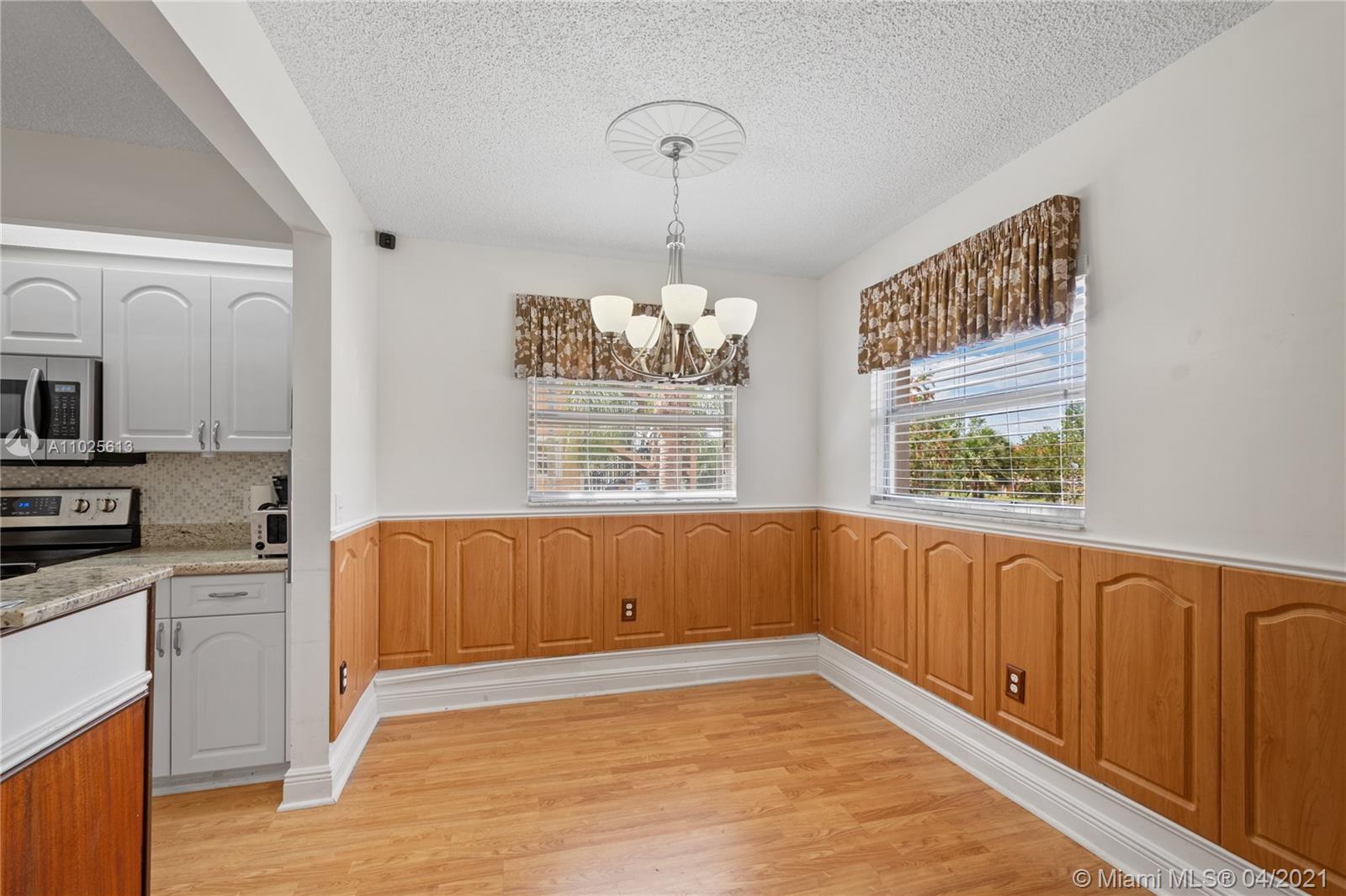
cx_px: 673
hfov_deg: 100.4
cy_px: 448
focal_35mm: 15
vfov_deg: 77.3
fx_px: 561
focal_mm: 10
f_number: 7.1
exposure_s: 1/10
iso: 100
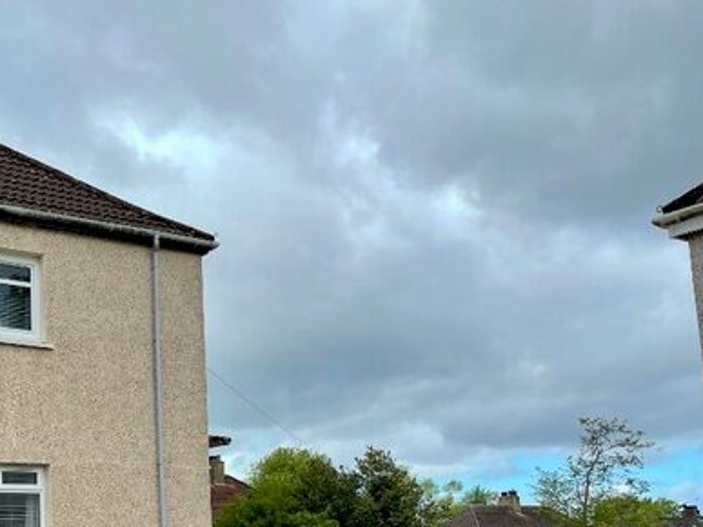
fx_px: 954
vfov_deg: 29.8
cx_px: 73
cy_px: 452
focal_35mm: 47
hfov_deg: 37.8
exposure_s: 1/2618
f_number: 1.6
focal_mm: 4.2
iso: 32
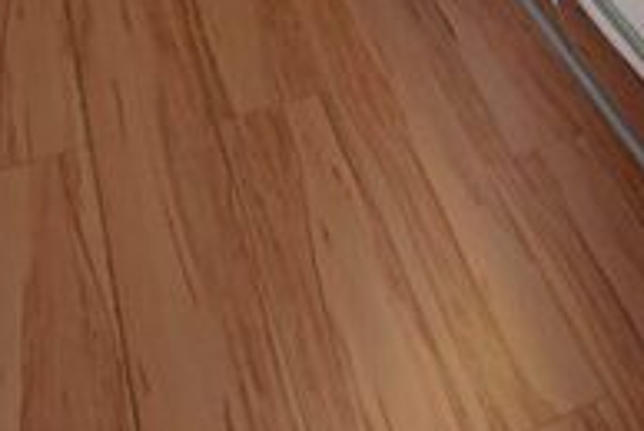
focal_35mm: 54
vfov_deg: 20.4
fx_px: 967
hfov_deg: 35.4
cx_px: 534
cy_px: -267
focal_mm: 10
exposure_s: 1/20
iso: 800
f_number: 3.5
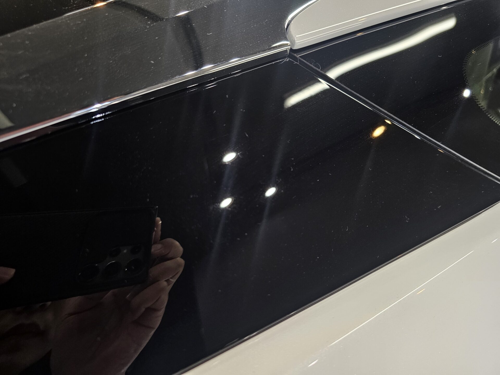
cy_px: 188
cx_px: 250
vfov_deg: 58.9
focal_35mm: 23
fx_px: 332
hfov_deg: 73.9
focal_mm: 6.3
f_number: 1.7
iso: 125
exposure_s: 1/100
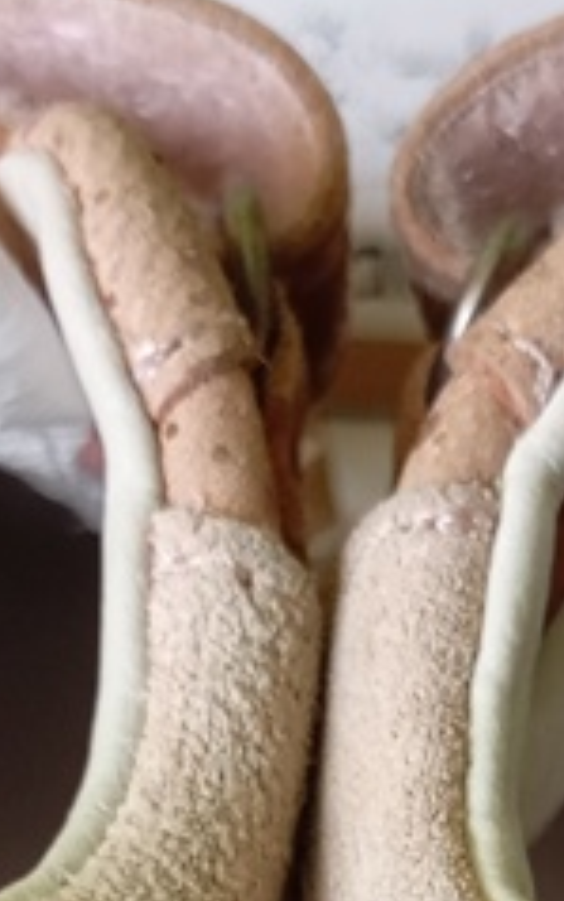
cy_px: 1503
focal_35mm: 135
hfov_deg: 9.7
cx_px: 327
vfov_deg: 14.1
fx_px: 3316
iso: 1188
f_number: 1.8
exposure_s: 1/25
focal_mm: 4.27
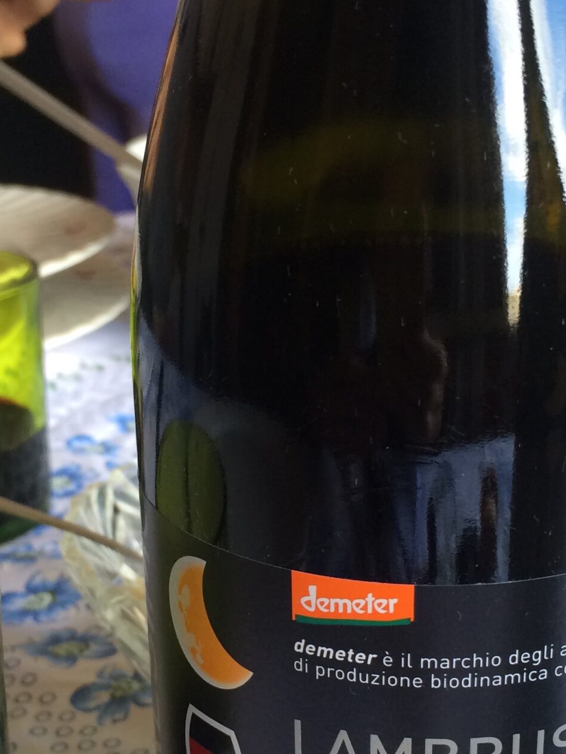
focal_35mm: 59
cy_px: 456
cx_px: 205
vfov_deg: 32.6
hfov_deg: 24.7
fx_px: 1286
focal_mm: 4.15
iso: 32
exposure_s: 1/40
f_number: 2.2
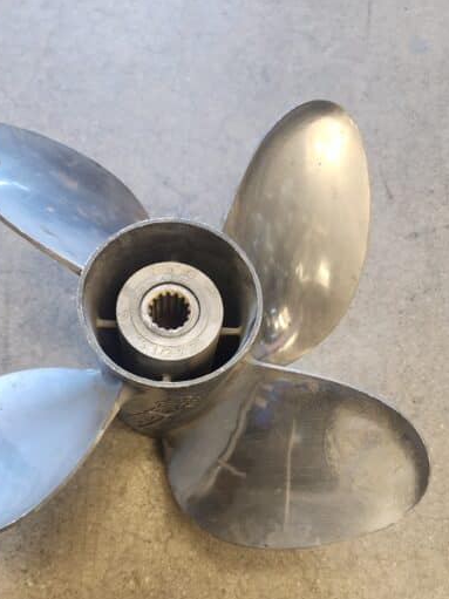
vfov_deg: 58.9
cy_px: 389
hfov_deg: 46.6
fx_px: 519
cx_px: 183
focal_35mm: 30
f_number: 1.8
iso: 500
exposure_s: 1/120
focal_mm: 6.4
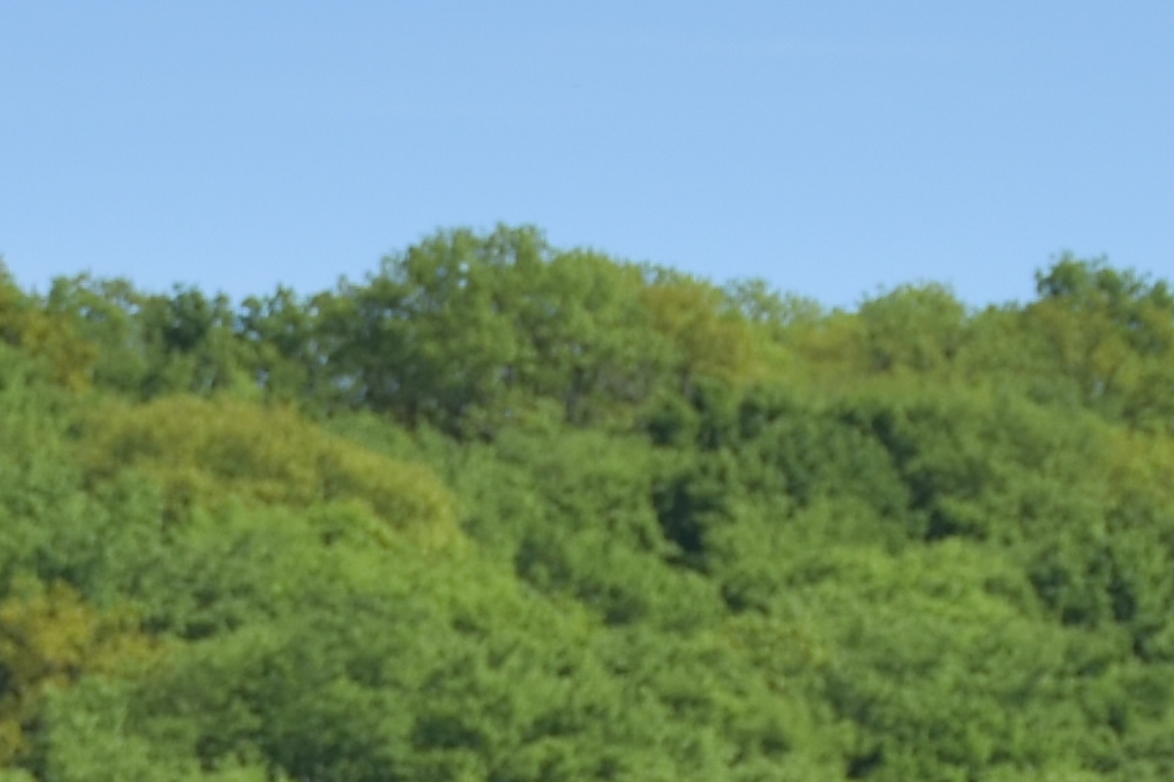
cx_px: 466
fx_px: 14315
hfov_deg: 4.7
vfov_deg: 3.1
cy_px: 1827
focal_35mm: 439
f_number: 5
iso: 100
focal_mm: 42
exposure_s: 1/640
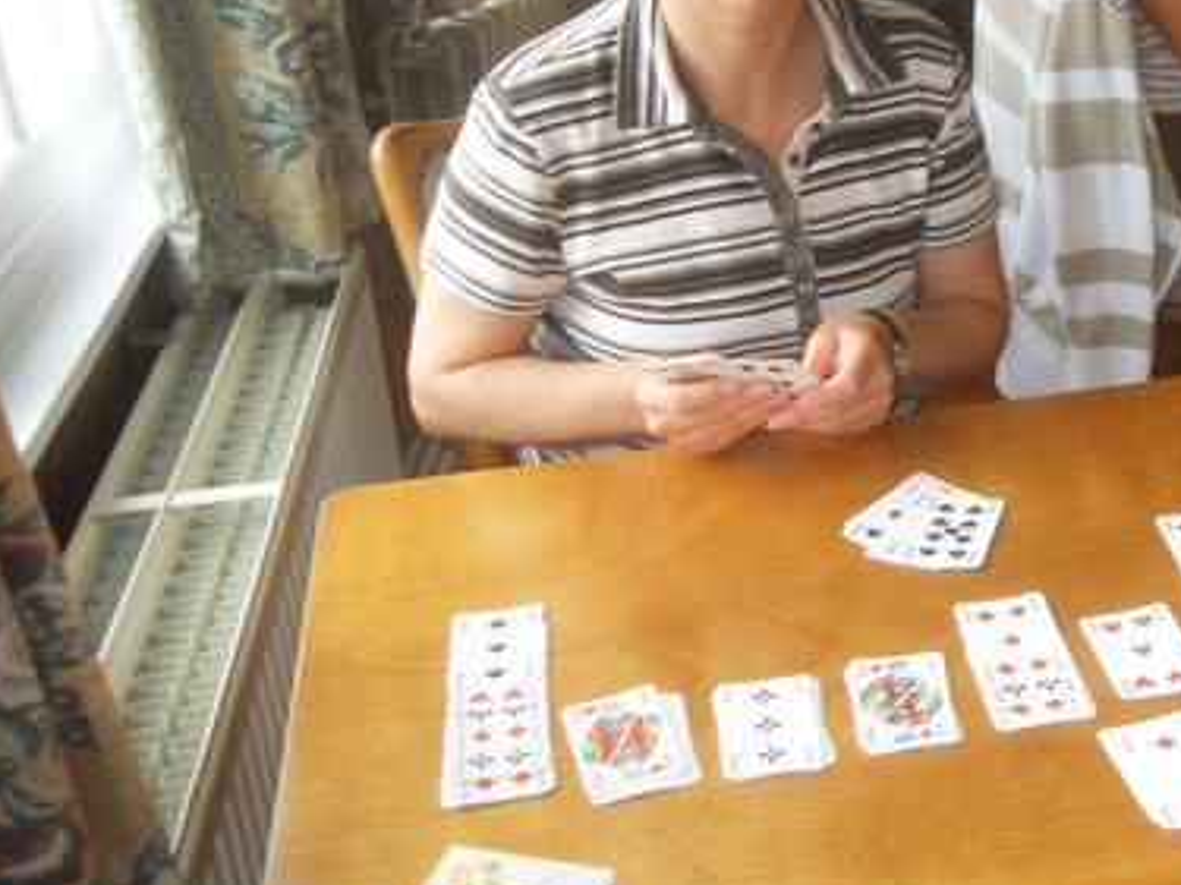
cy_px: 227
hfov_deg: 33.6
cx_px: 907
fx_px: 1910
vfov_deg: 25.8
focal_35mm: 56
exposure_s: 1/45
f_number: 3.5
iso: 200
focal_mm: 6.3
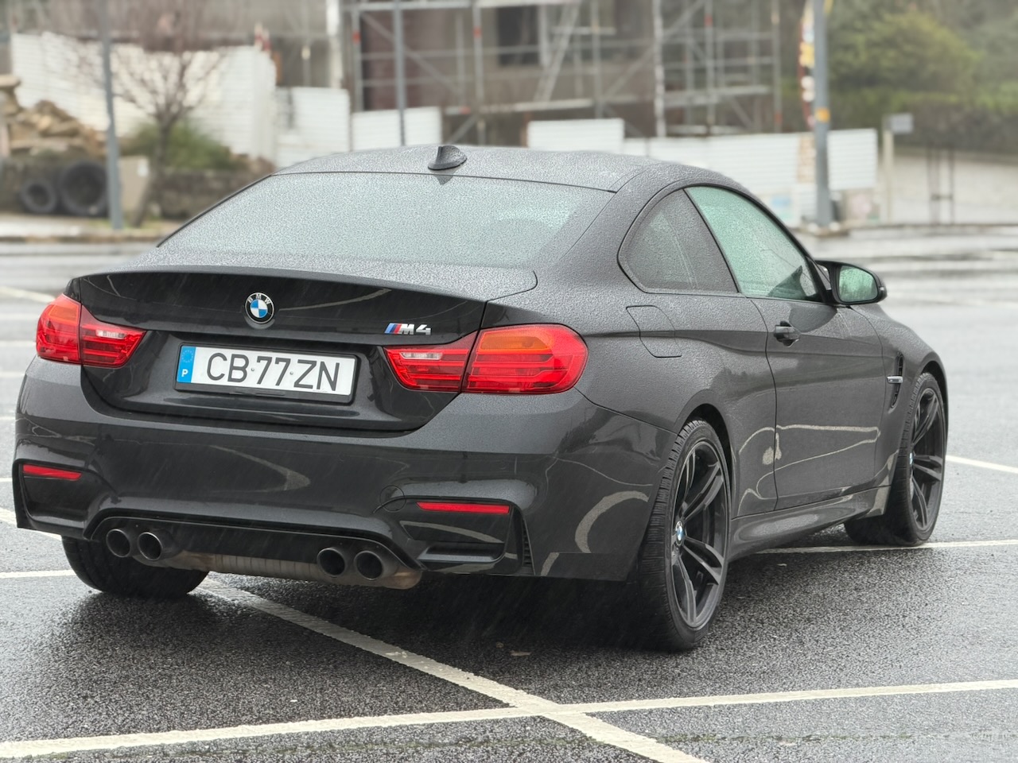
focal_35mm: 100
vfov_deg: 14.8
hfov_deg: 19.6
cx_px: 509
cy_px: 382
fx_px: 2941
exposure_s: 1/121
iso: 160
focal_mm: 16.89
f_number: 2.8
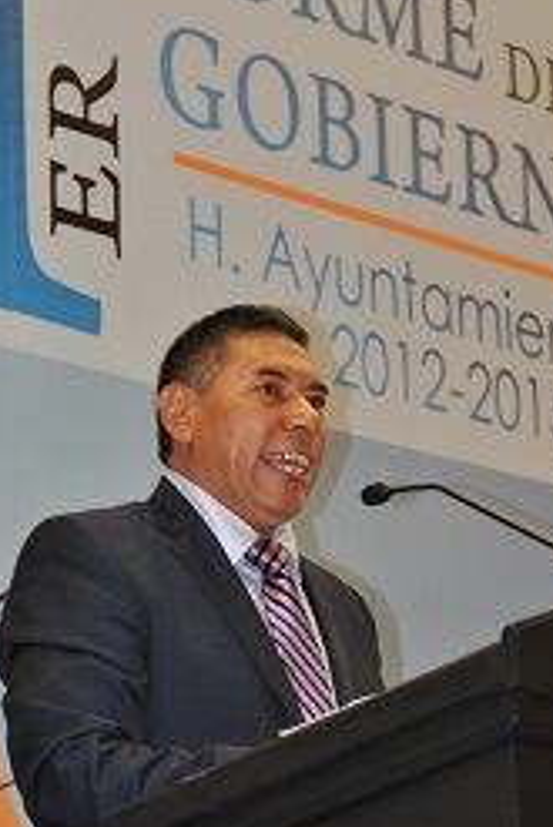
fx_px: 3843
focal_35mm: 167
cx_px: 198
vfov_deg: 12.3
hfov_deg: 8.2
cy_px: 475
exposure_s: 1/60
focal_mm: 55
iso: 200
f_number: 4
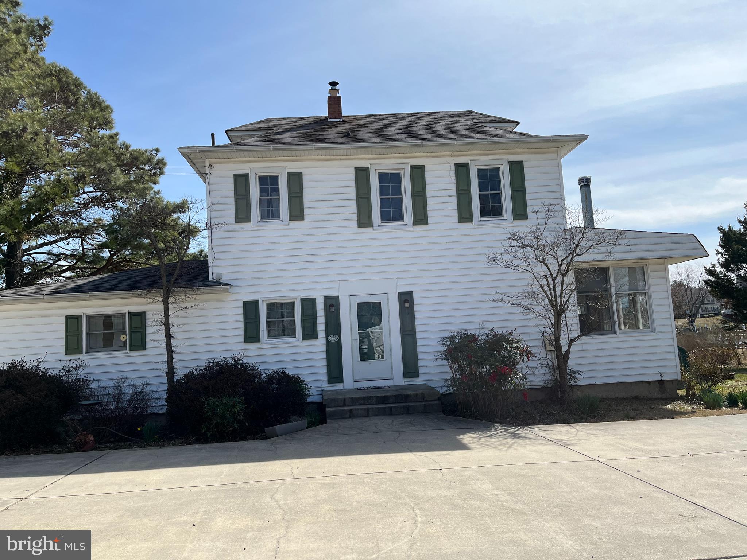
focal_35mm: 26
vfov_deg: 53.1
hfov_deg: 67.3
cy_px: 280
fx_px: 561
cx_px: 374
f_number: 1.6
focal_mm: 5.1
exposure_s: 1/4310
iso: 50
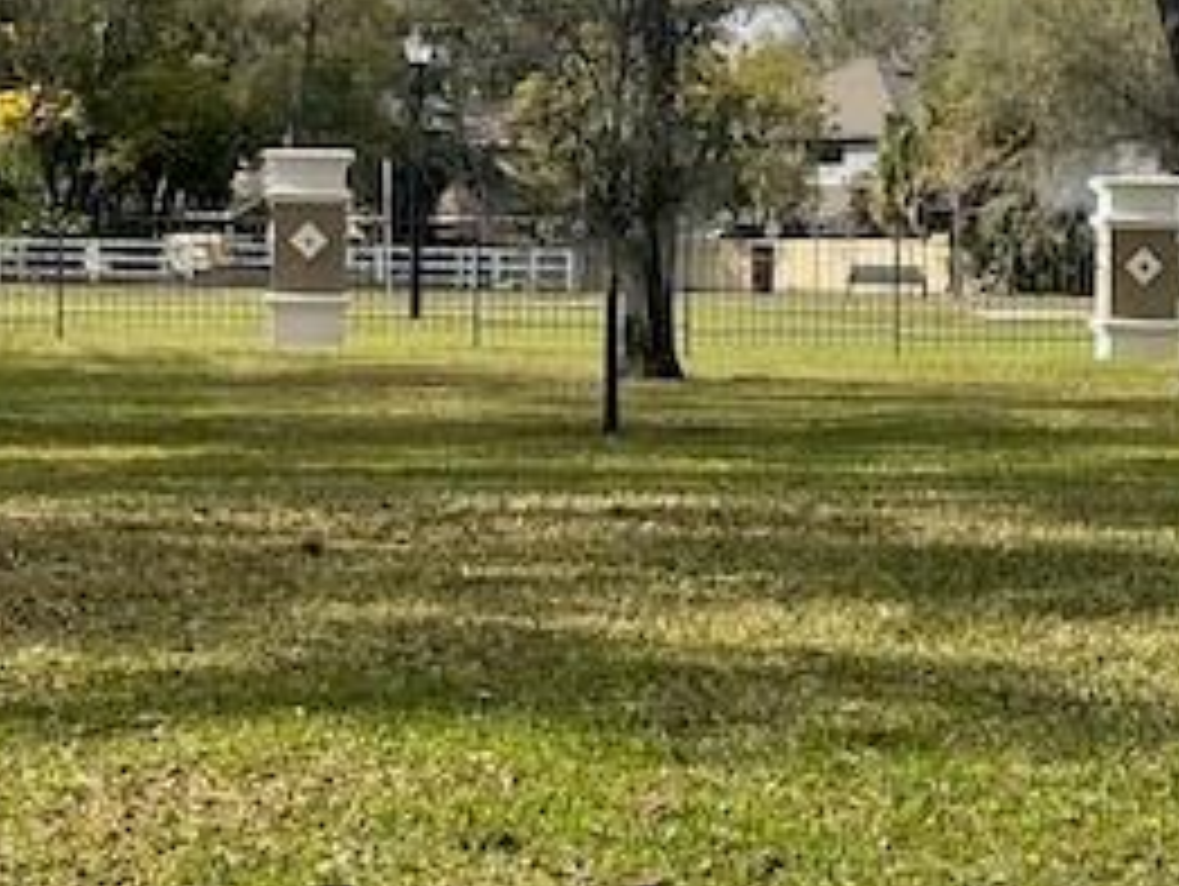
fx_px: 4159
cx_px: 734
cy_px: 238
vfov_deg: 12.1
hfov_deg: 16.1
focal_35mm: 122
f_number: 1.6
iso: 32
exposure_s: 1/2717
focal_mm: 5.1
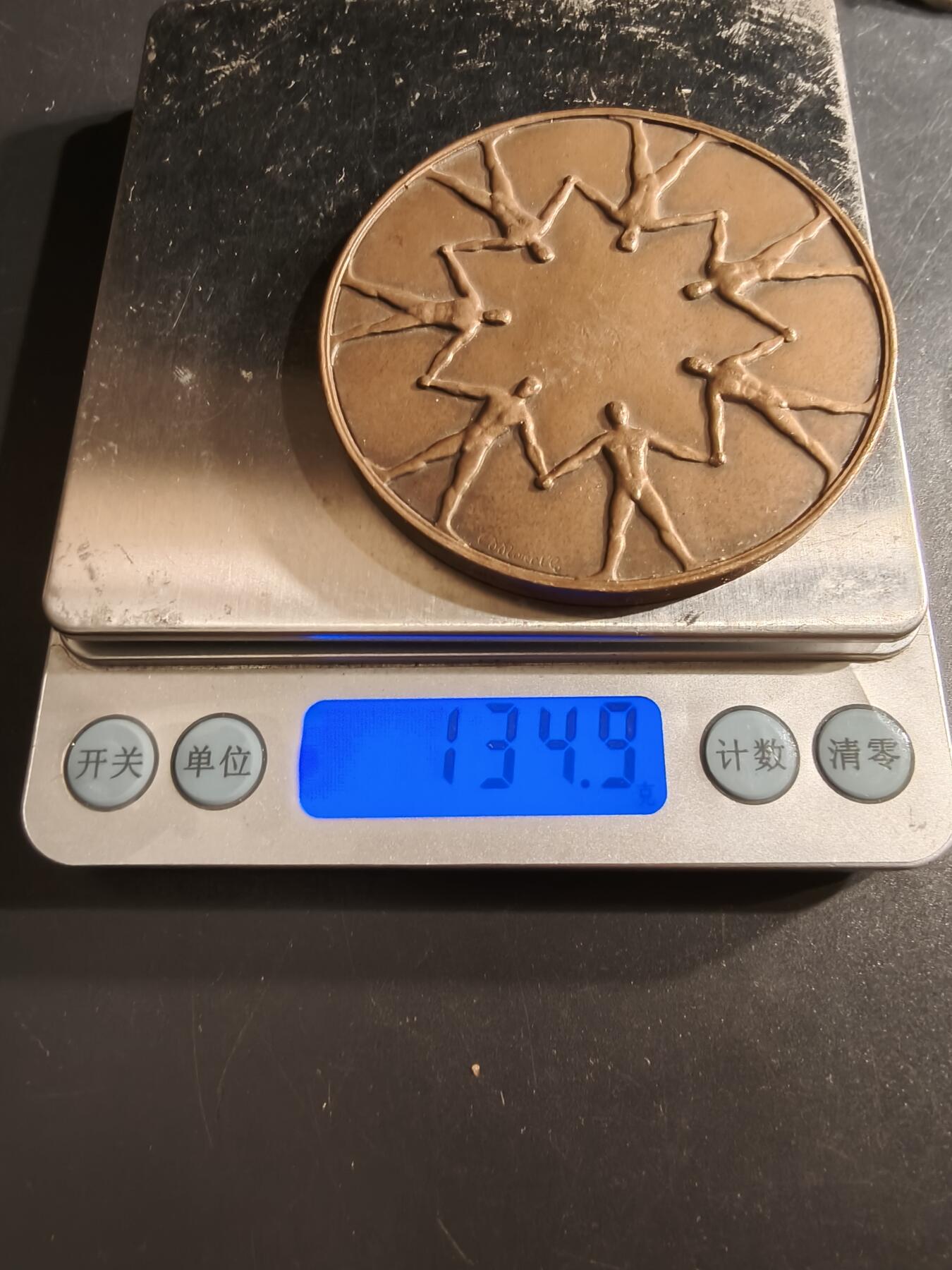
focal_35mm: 23
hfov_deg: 58.9
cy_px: 635
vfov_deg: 73.9
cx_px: 476
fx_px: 843
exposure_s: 1/50
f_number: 2
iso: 250
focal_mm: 2.32
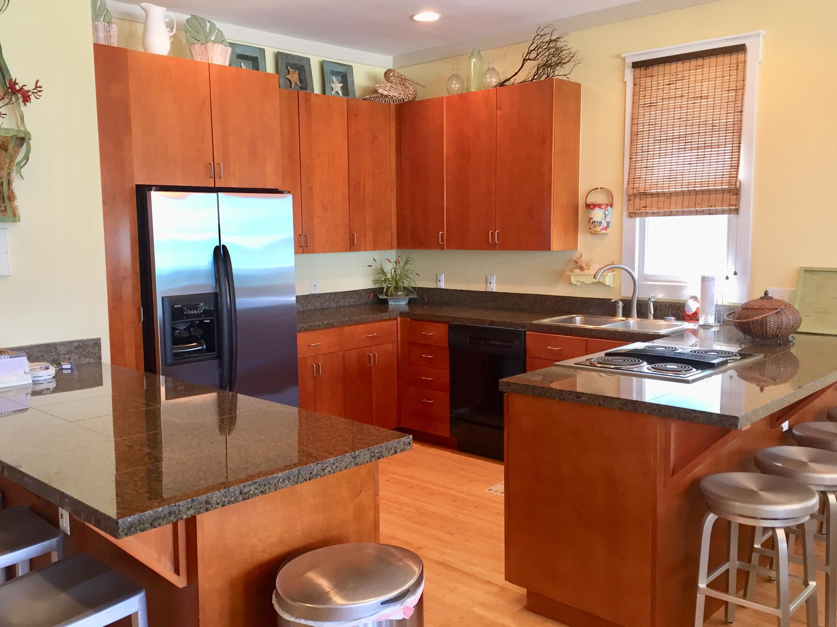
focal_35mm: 32
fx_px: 774
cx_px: 388
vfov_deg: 44.2
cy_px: 319
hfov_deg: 56.8
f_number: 2.2
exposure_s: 1/30
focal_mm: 4.15
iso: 80
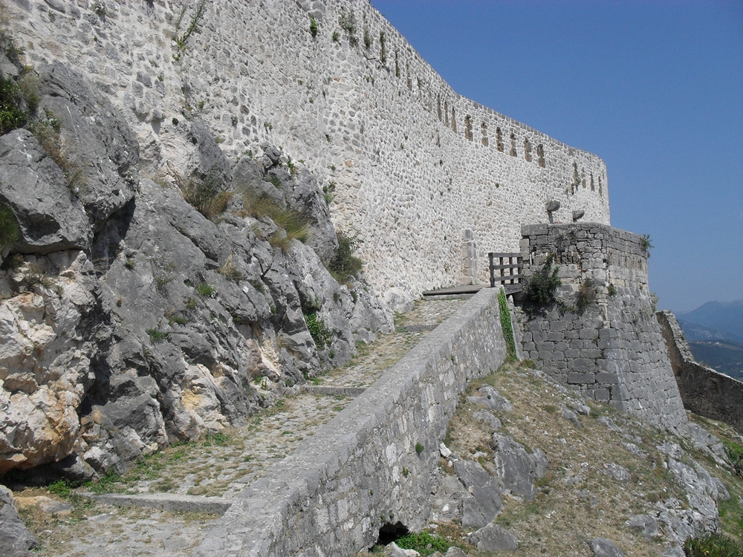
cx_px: 372
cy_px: 278
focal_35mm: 35
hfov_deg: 52.6
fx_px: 751
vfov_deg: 40.7
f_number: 8.4
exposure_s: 1/500
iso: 100
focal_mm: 6.3
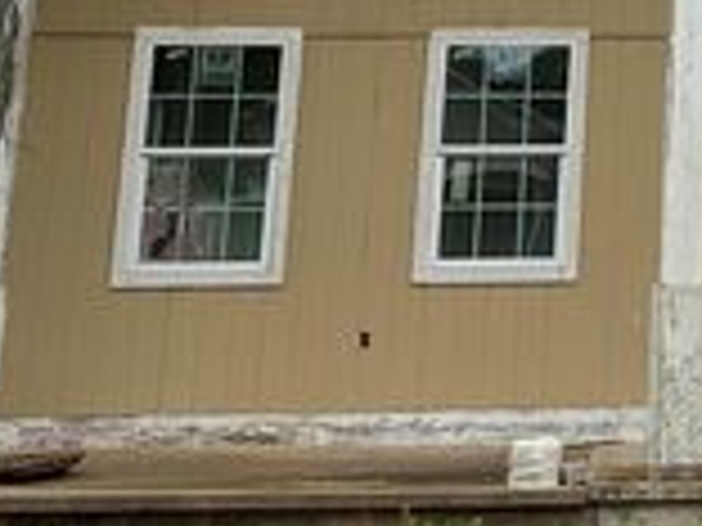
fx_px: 1886
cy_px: -276
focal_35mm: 93
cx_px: 922
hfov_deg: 19.4
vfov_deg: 14.7
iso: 16
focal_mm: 3
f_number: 1.8
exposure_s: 1/2320
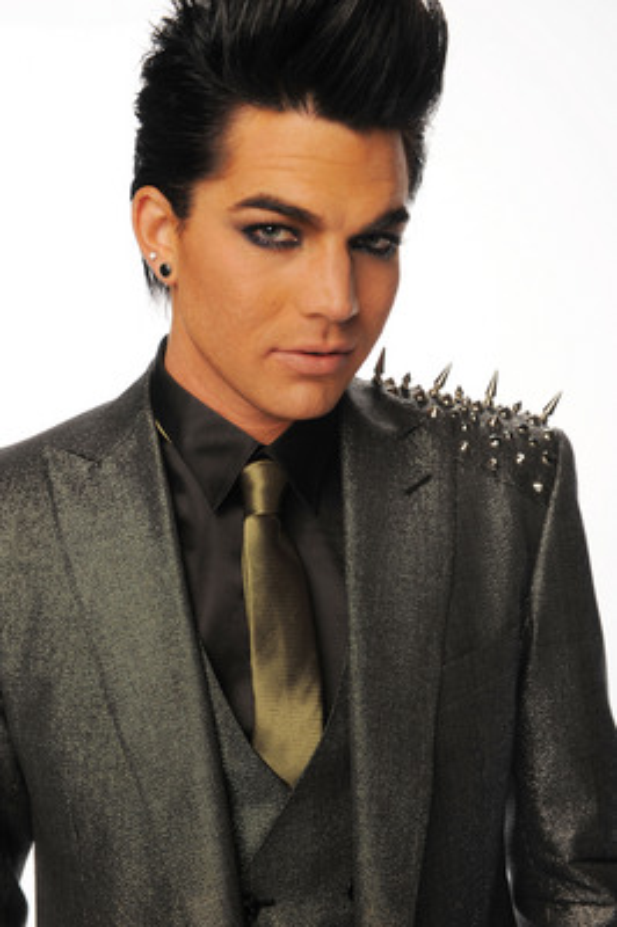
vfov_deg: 35.7
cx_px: 308
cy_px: 464
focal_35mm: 56
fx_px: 1442
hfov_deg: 24.2
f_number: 7.1
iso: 200
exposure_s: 1/200
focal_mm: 56
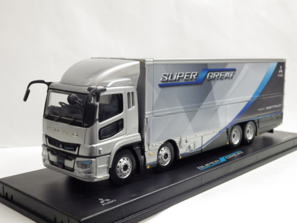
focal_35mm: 50
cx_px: 148
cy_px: 112
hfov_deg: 38.2
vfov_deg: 29.1
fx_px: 429
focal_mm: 9
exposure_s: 1/50
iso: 800
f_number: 3.8
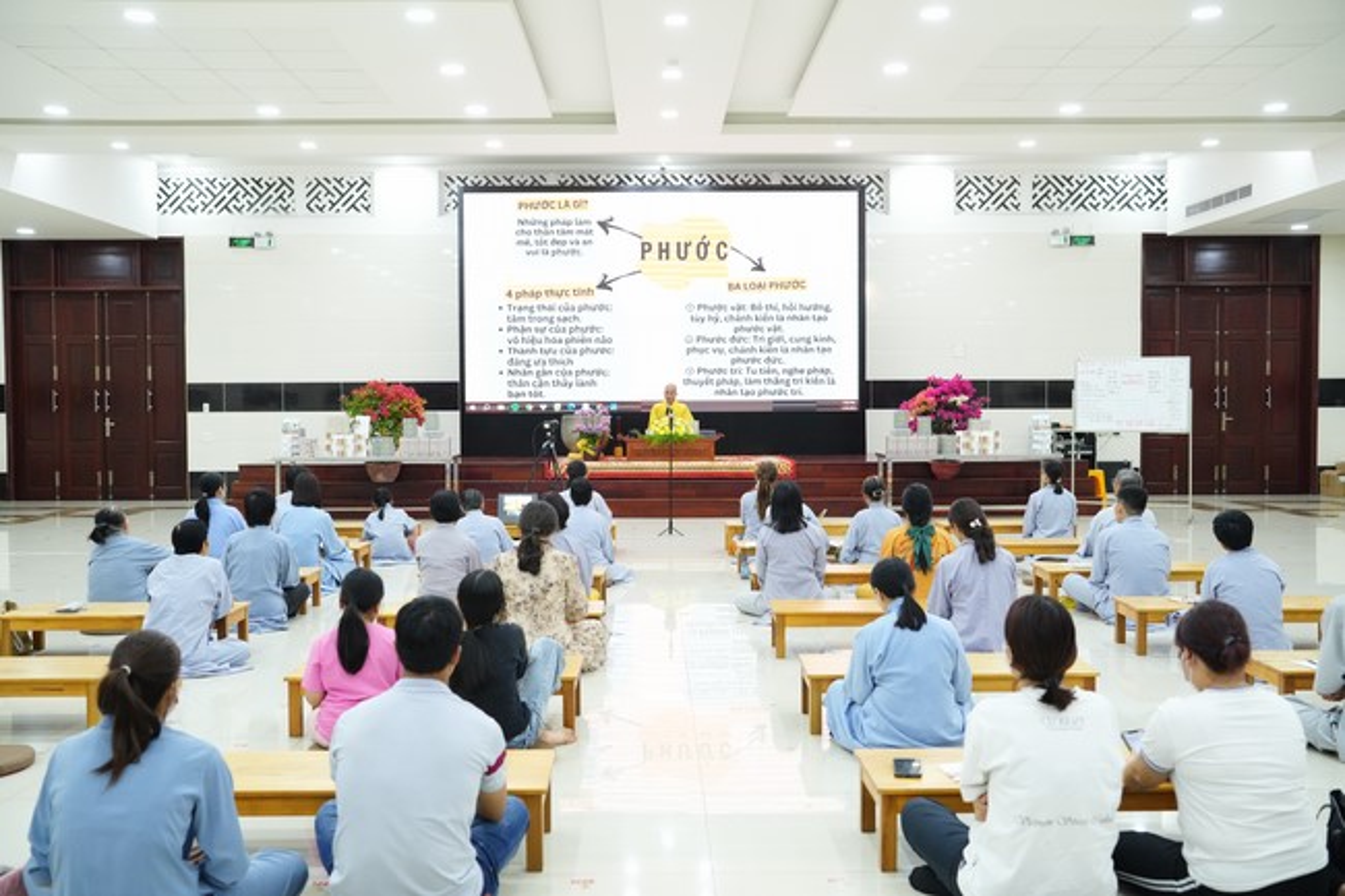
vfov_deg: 36.9
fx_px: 1345
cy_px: 448
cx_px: 672
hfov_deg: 53.1
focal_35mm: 36
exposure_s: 1/250
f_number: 3.5
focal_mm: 36
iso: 6400
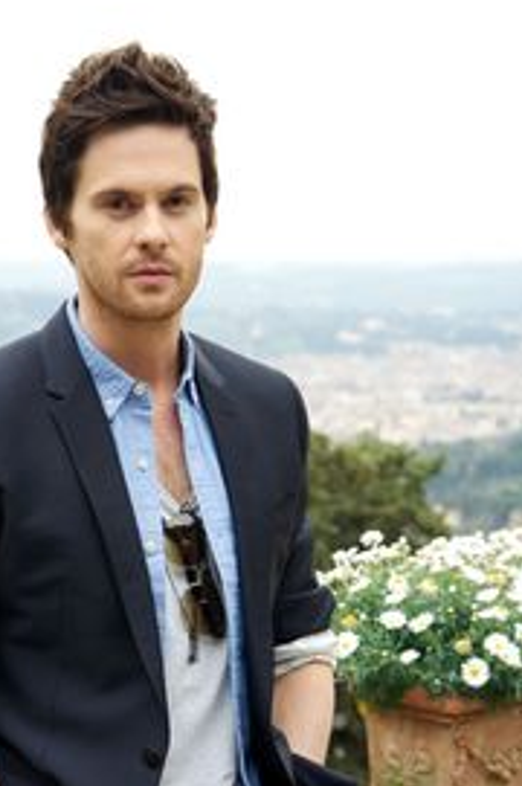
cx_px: 139
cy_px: 493
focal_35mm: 118
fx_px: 2573
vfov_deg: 17.3
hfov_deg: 11.6
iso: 320
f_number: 8
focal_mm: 80
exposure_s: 1/60
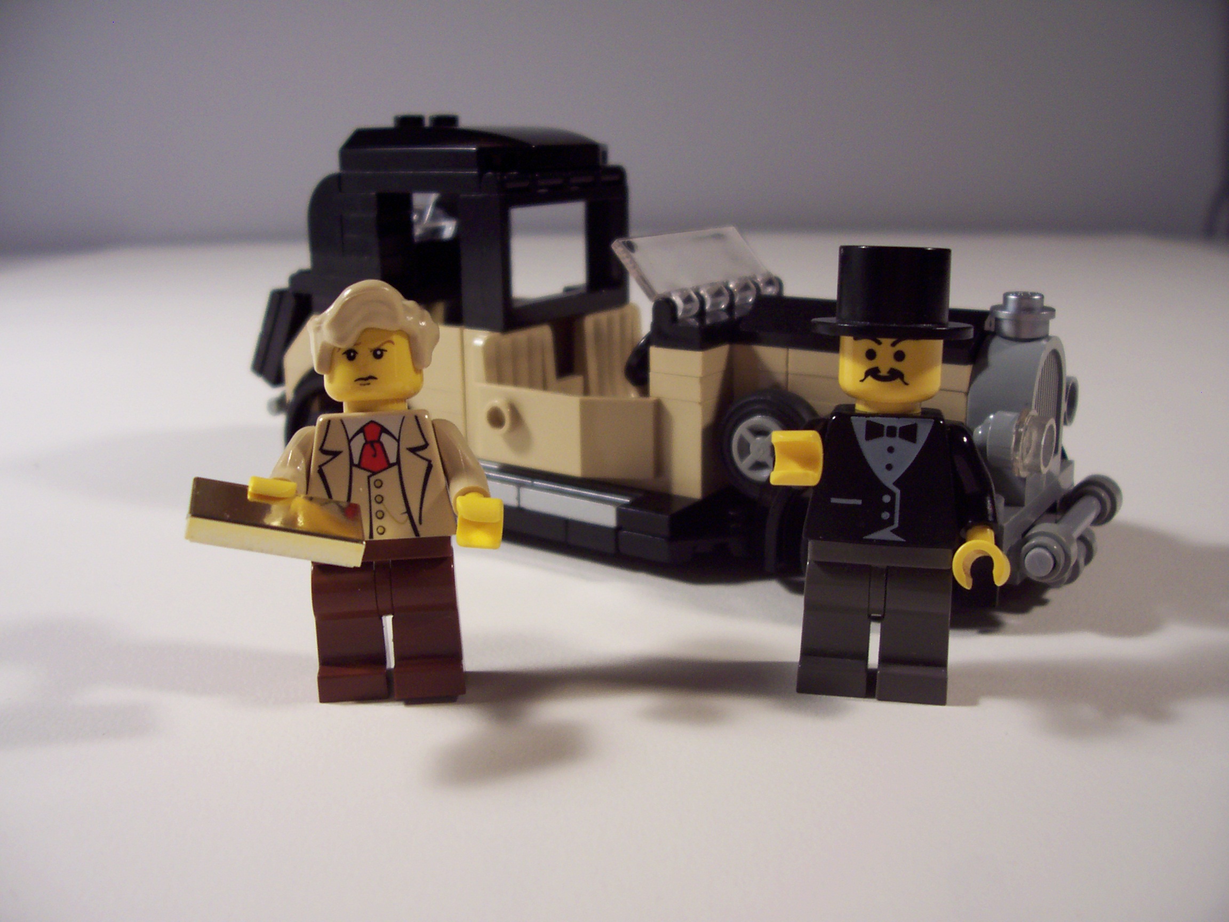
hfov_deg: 54.0
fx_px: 1207
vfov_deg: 41.8
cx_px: 614
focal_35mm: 34
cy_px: 461
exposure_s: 1/39
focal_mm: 5.6
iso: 80
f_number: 2.7
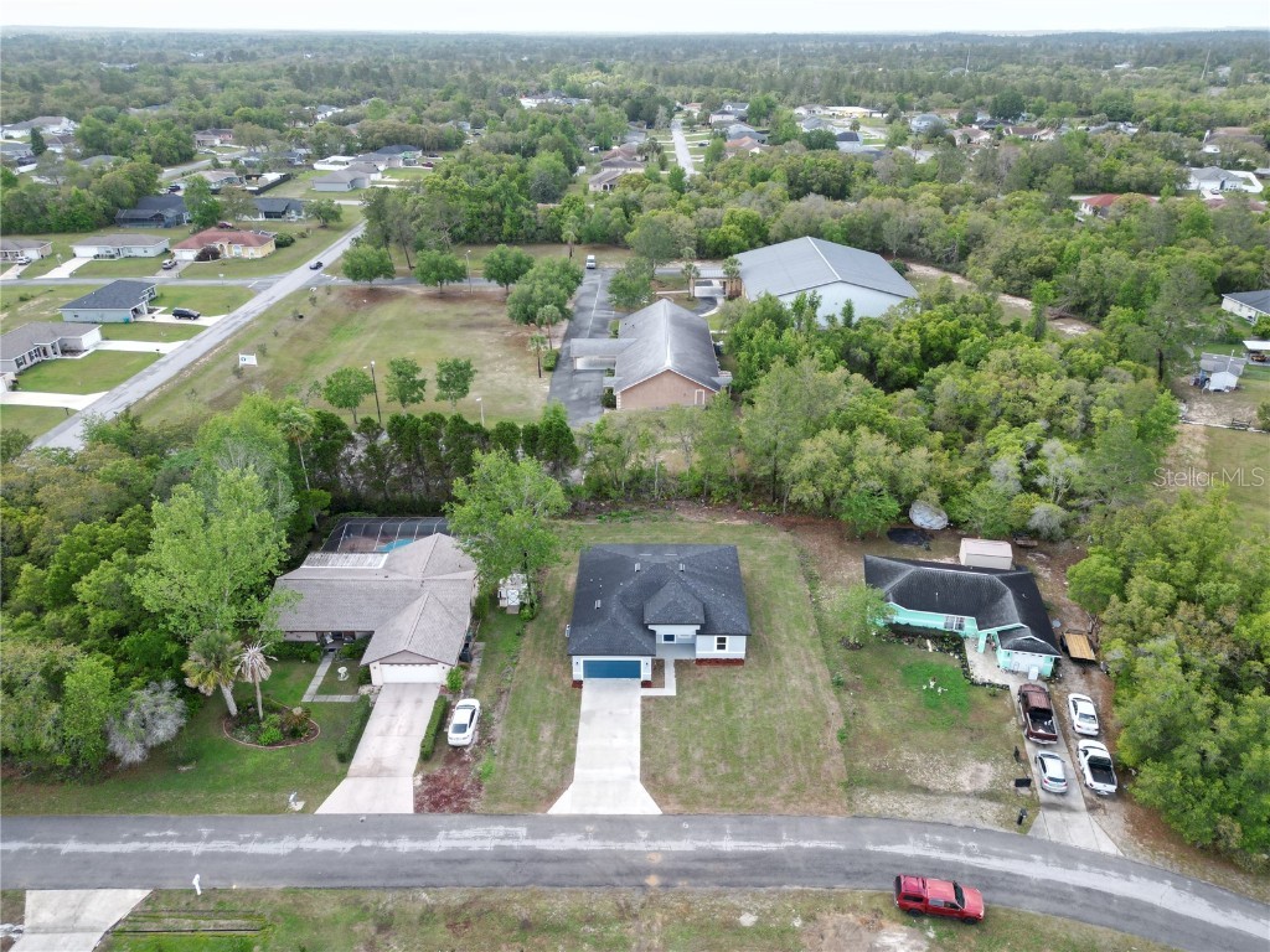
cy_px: 476
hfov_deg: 71.6
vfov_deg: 56.8
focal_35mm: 24
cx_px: 635
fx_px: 881
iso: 200
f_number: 1.7
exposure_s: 1/800
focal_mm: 6.72
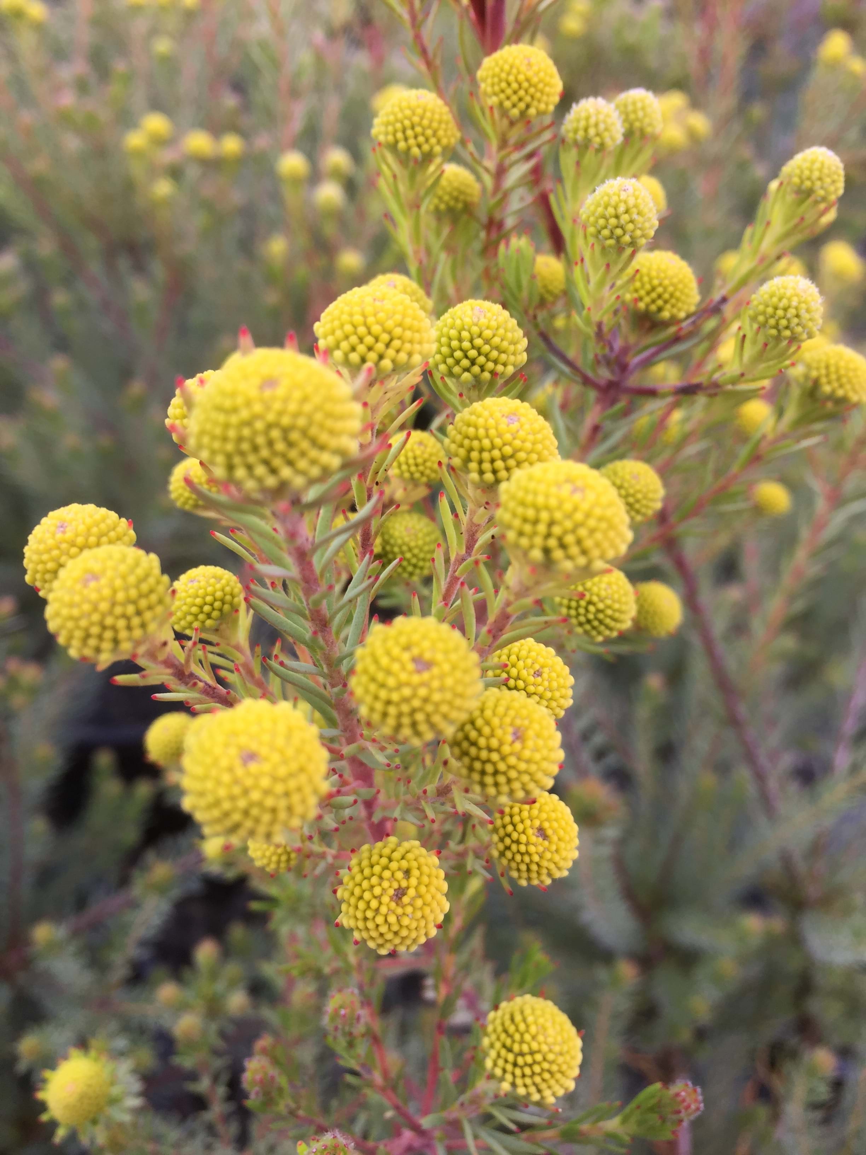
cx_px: 433
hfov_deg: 48.2
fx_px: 967
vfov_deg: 61.7
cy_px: 578
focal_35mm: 29
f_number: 2.2
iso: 32
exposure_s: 1/206
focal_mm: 4.15
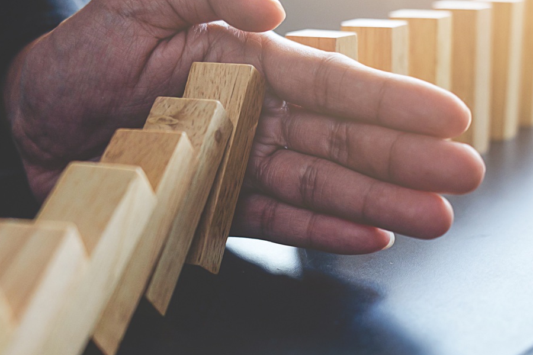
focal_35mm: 62
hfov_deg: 32.4
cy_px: 220
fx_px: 918
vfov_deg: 21.9
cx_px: 249
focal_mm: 25.4
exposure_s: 1/125
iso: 640
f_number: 3.2
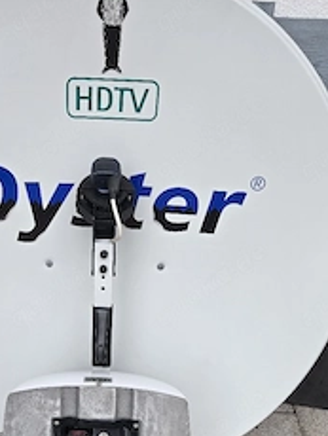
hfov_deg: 35.6
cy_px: 305
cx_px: 106
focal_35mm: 40
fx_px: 504
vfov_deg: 45.7
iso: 80
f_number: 1.8
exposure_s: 1/833
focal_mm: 5.4
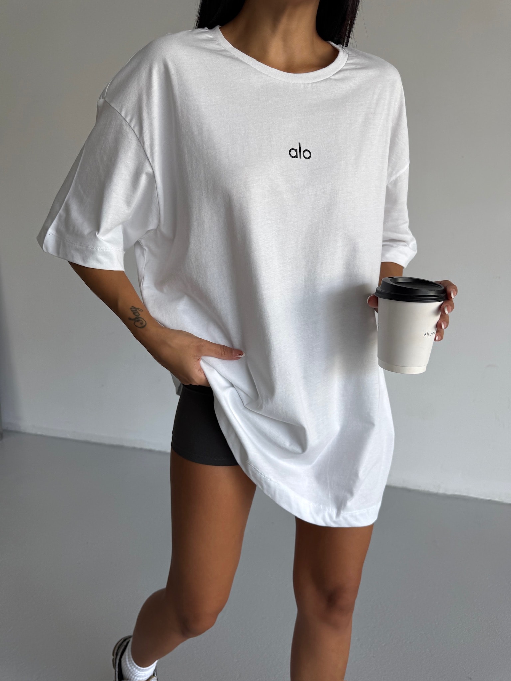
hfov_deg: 56.8
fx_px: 472
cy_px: 340
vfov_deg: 71.6
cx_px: 256
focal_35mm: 24
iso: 64
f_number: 1.78
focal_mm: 6.76
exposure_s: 1/235
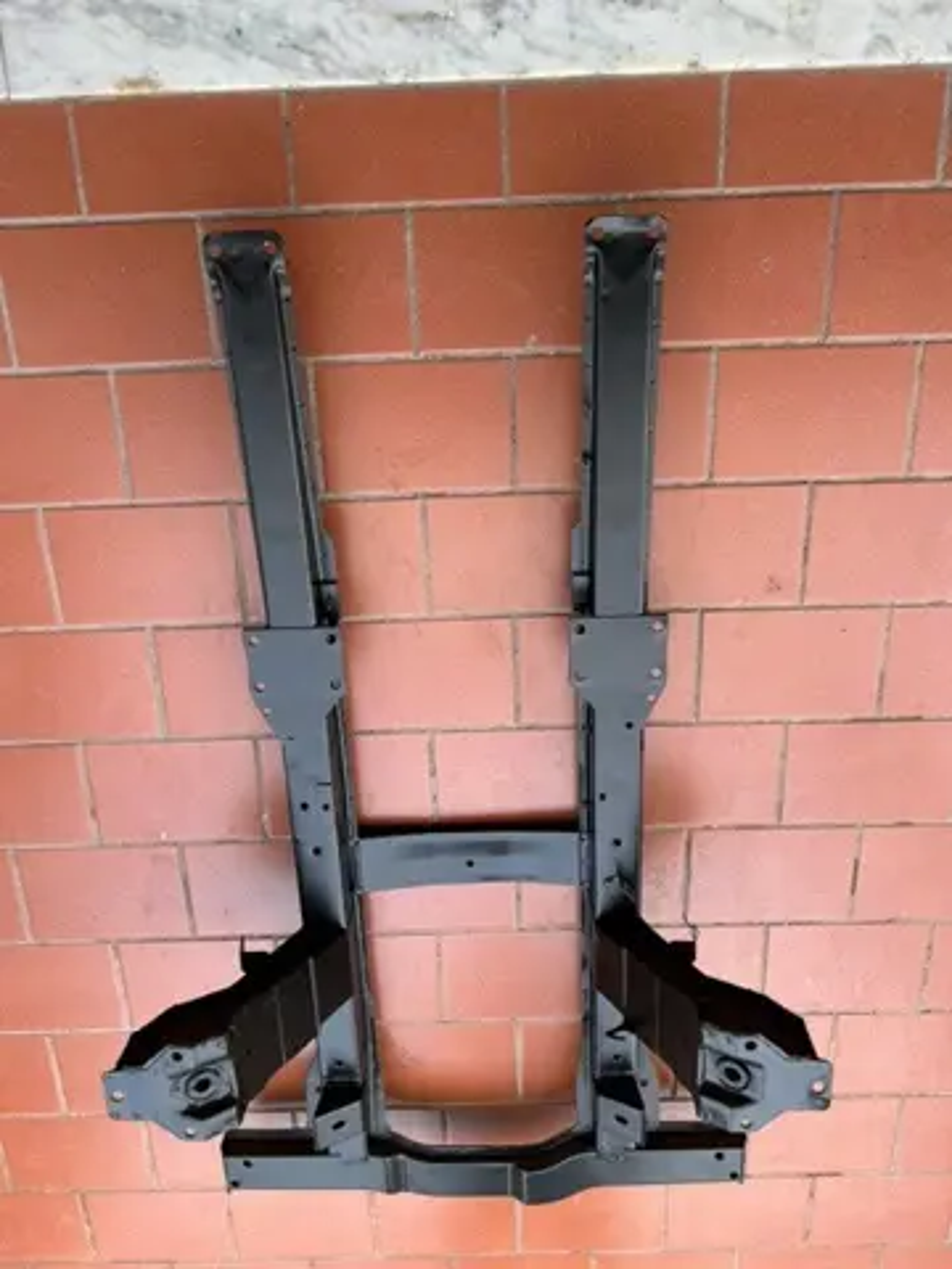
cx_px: 476
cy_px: 634
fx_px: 953
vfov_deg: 67.3
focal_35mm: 26
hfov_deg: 53.1
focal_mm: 5.7
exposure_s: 1/121
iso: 64
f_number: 1.5
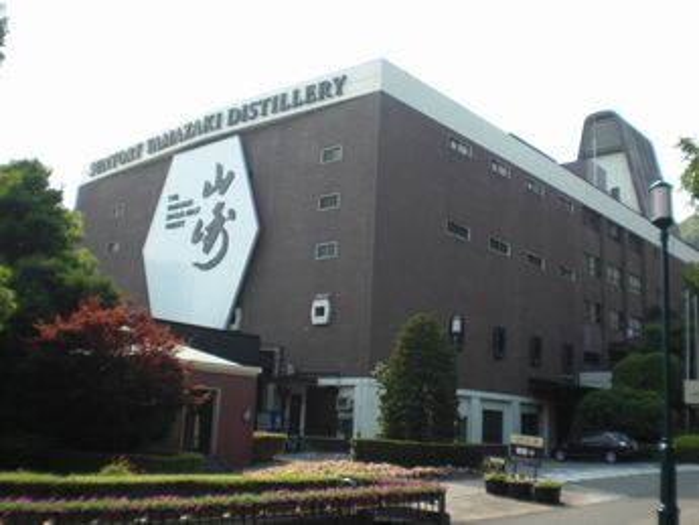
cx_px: 350
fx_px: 768
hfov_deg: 49.0
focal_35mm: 38
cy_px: 262
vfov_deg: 37.7
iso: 64
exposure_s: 1/400
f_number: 3.1
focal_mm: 6.3
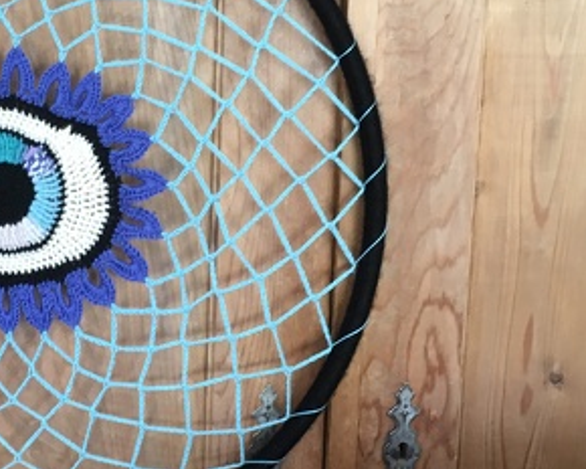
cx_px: 176
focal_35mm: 78
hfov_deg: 24.3
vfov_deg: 19.7
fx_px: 1353
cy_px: 224
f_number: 2.2
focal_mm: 4.15
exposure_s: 1/33
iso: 100
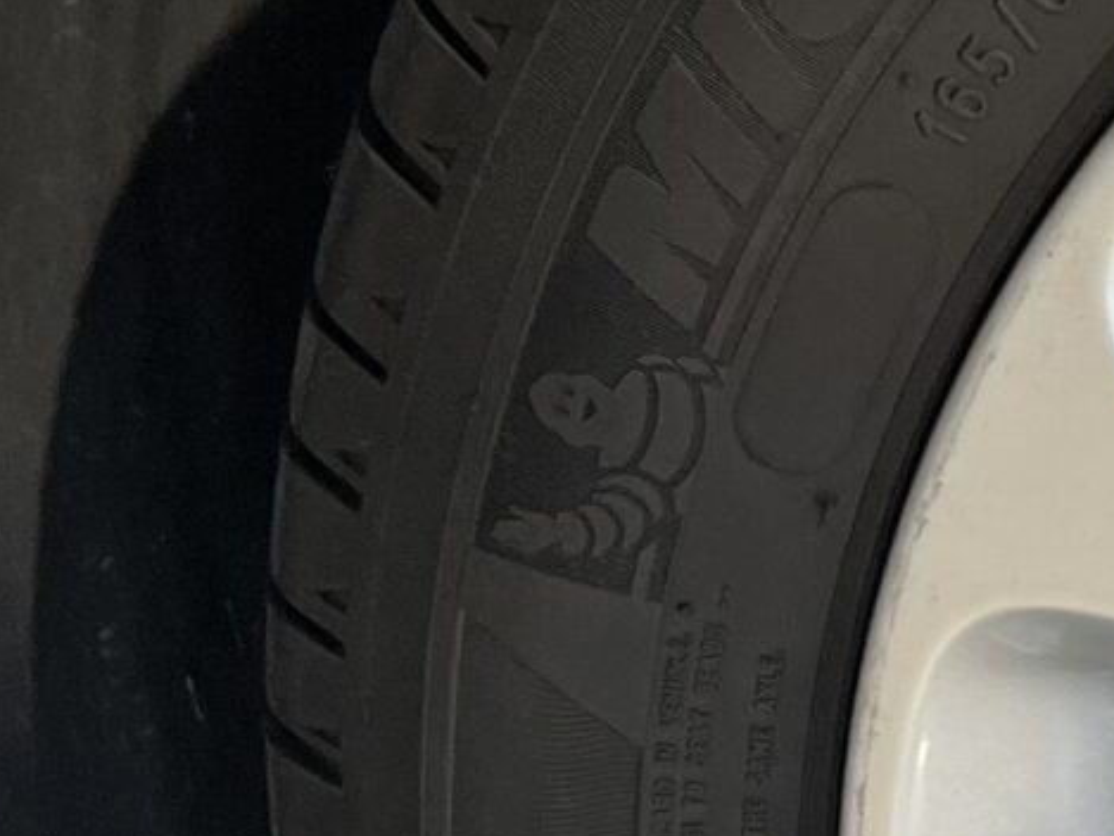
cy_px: 717
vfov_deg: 10.4
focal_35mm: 142
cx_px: 2204
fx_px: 4571
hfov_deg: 12.3
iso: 125
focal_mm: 5.1
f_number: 1.6
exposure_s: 1/100
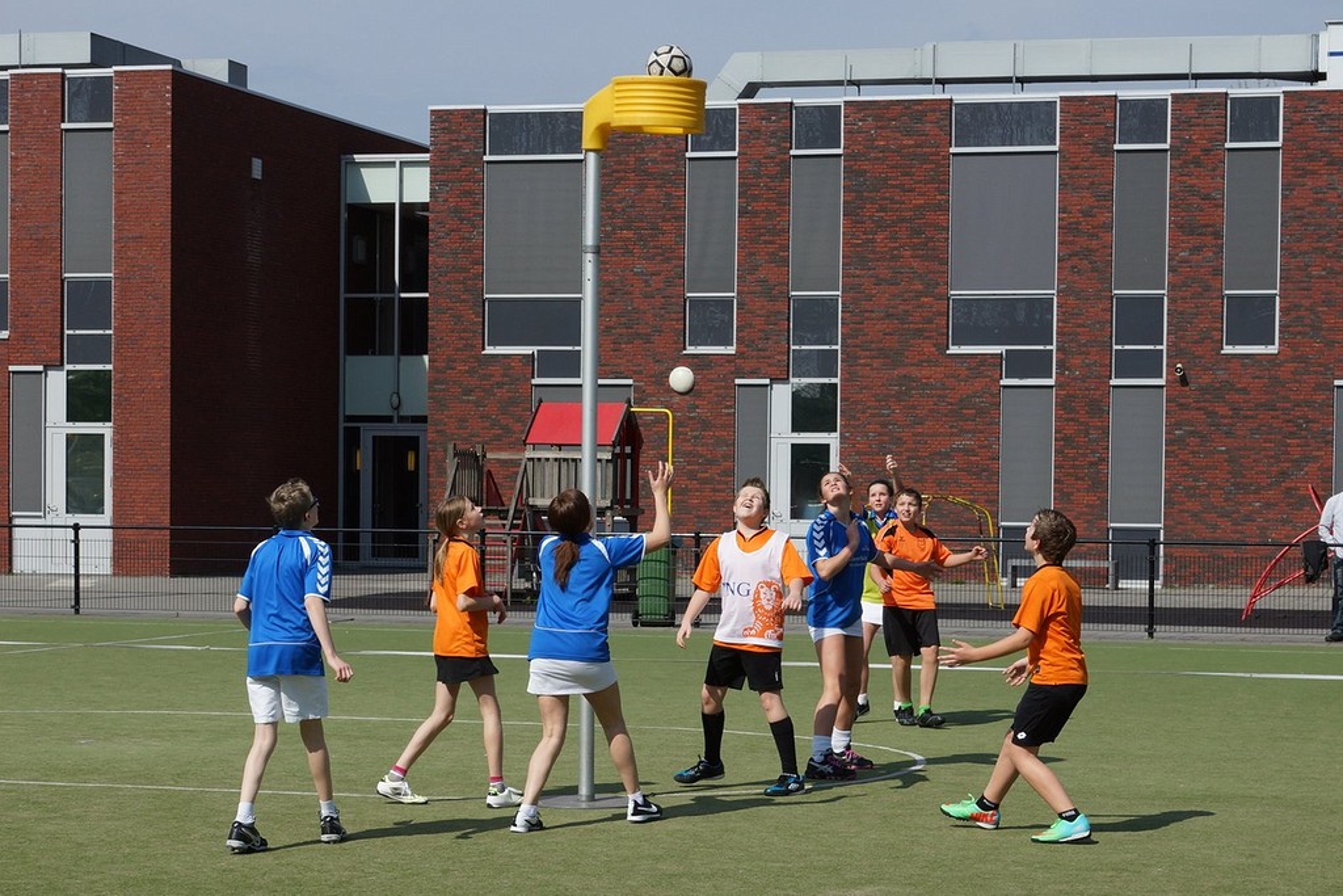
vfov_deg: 25.8
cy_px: 448
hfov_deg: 37.8
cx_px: 672
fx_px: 1959
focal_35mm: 52
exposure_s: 1/500
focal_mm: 35
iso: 100
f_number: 7.1
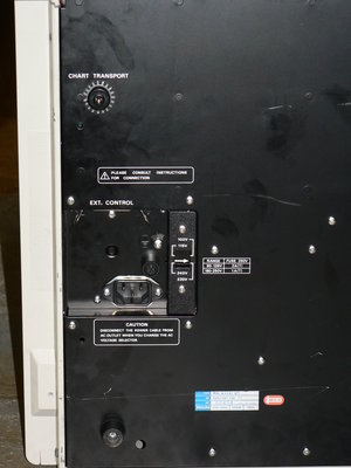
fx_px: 1758
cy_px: 234
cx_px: 176
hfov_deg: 11.4
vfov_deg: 15.2
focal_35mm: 130
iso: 100
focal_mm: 21.6
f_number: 3.2
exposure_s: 1/60
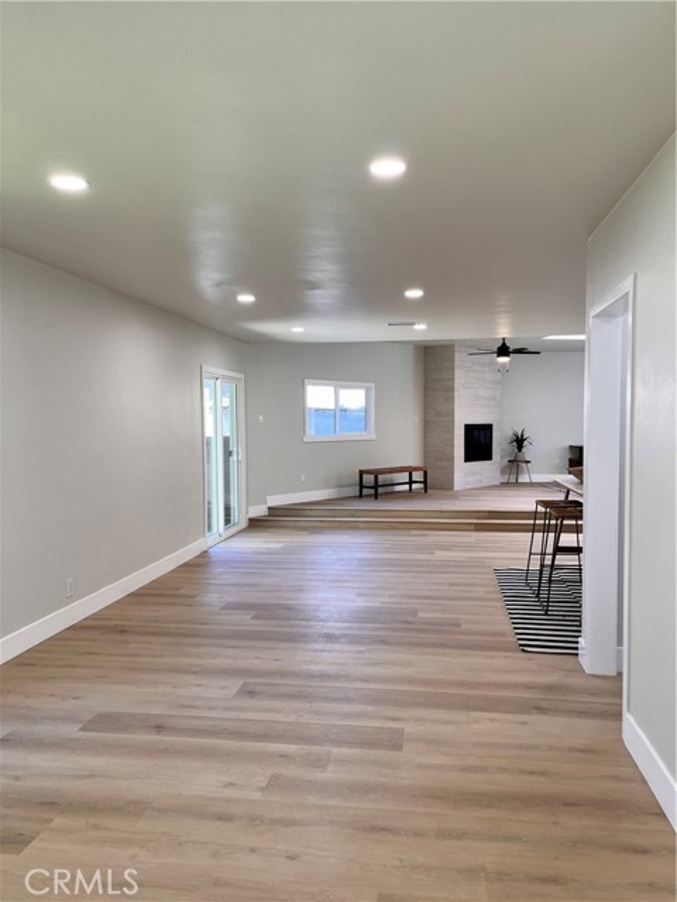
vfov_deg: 67.3
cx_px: 338
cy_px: 451
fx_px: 678
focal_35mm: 26
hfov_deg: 53.1
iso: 80
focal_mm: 5.1
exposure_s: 1/120
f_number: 1.6
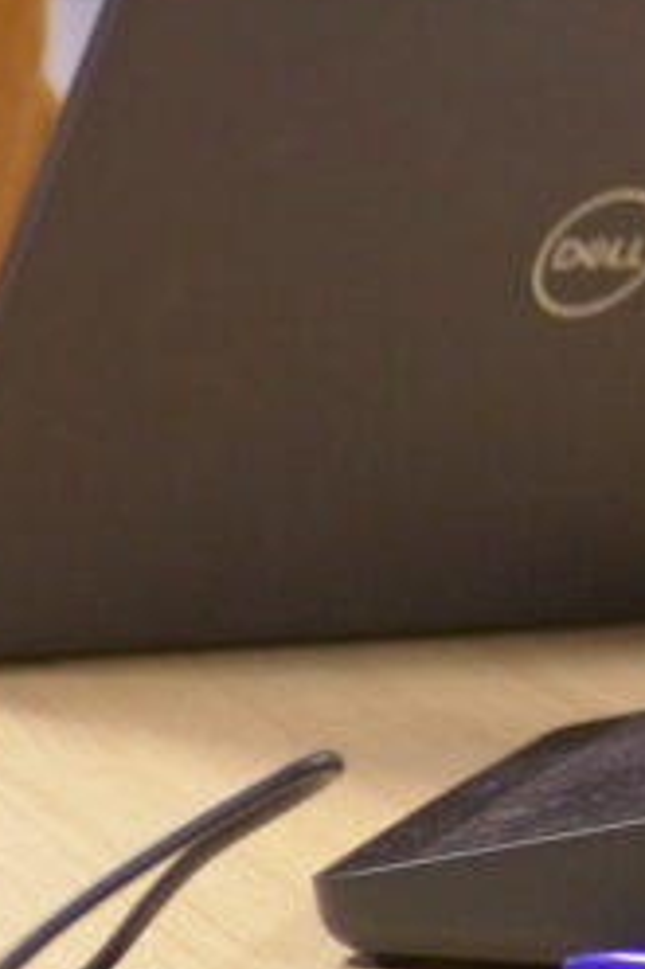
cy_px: 1088
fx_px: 7777
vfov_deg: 7.1
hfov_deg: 4.3
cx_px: -2123
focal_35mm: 289
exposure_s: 1/50
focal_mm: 28
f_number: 2.8
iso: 320
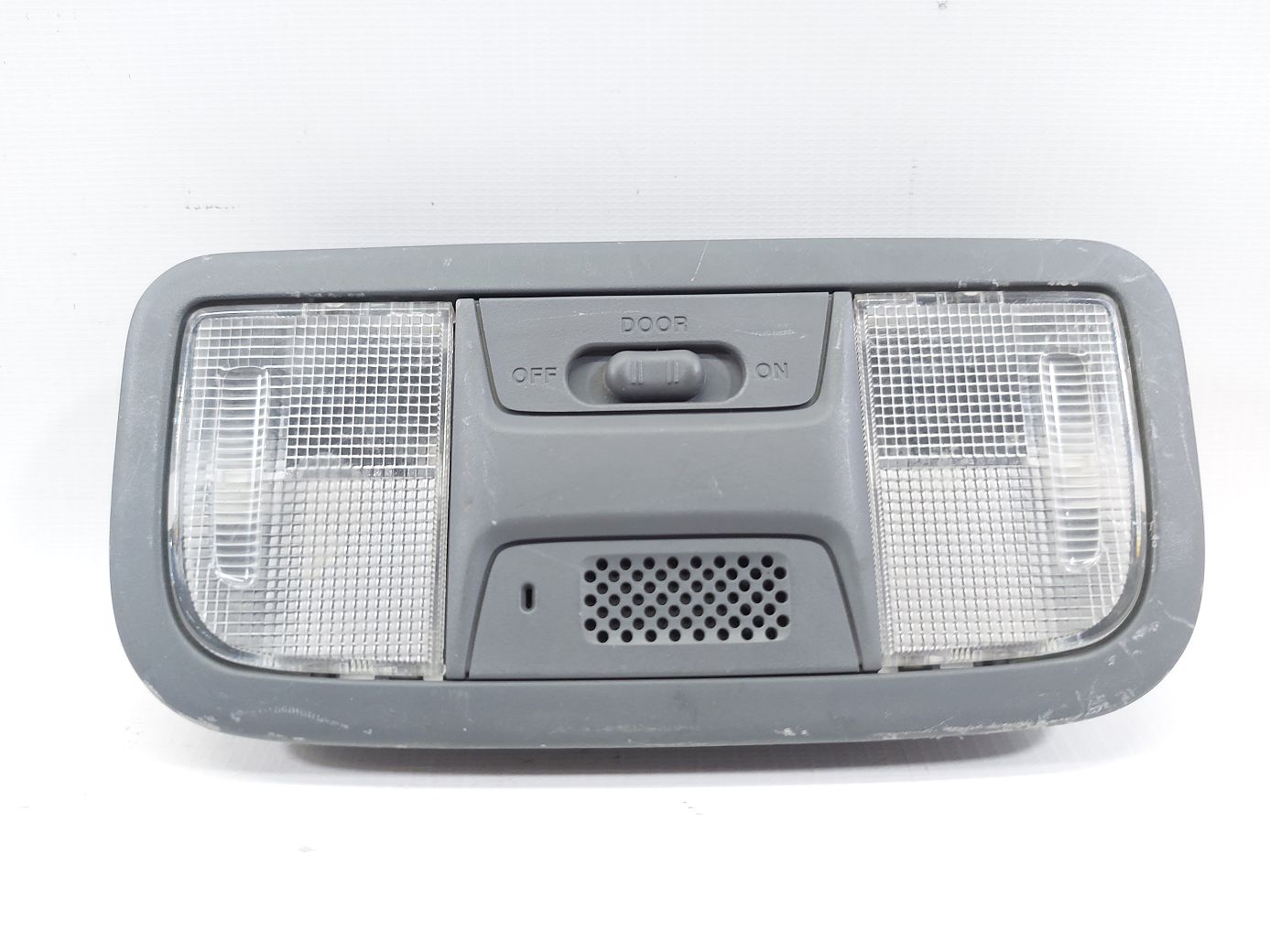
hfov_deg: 71.6
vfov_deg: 56.8
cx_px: 635
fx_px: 880
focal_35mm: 24
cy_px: 476
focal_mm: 5.23
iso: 125
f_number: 1.8
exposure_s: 1/50
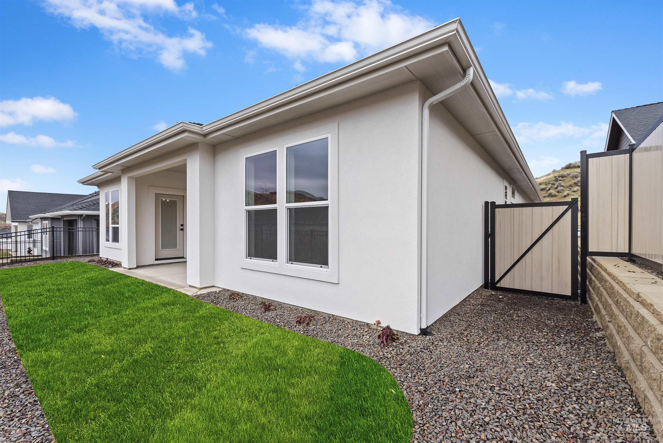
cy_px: 222
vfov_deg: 77.4
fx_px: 276
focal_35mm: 15
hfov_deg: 100.4
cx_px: 332
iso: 320
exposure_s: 1/400
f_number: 8
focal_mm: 15
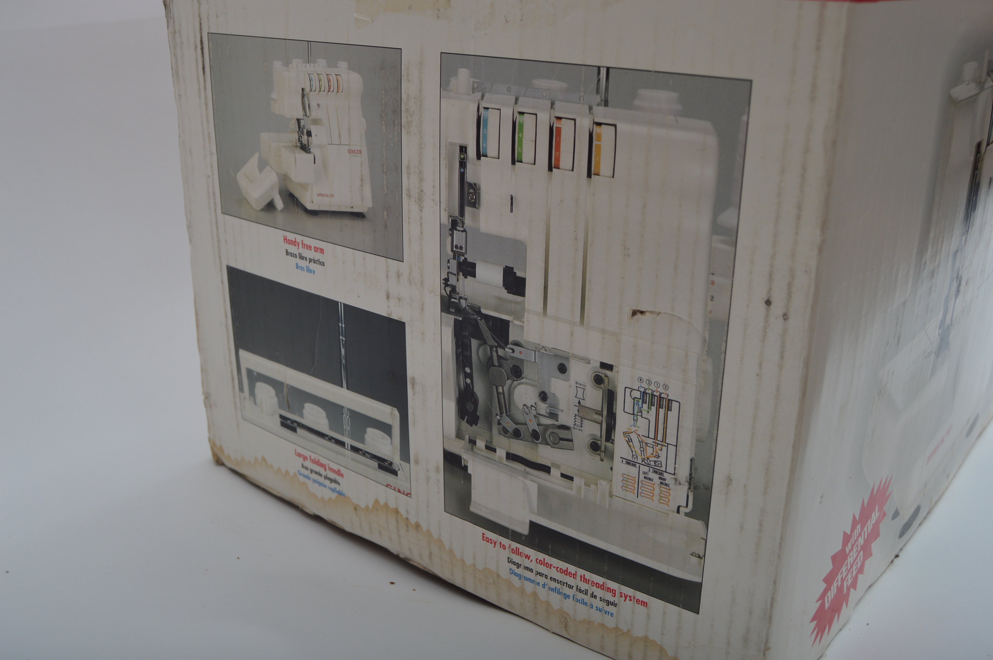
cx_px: 496
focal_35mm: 34
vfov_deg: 38.3
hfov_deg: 55.1
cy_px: 330
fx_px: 951
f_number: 5
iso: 200
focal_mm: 23
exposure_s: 1/200
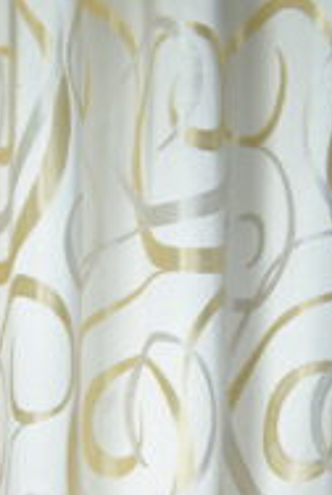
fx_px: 1778
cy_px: 1058
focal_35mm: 129
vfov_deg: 13.2
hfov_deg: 10.3
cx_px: -171
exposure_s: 1/80
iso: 200
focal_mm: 18
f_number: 4.5
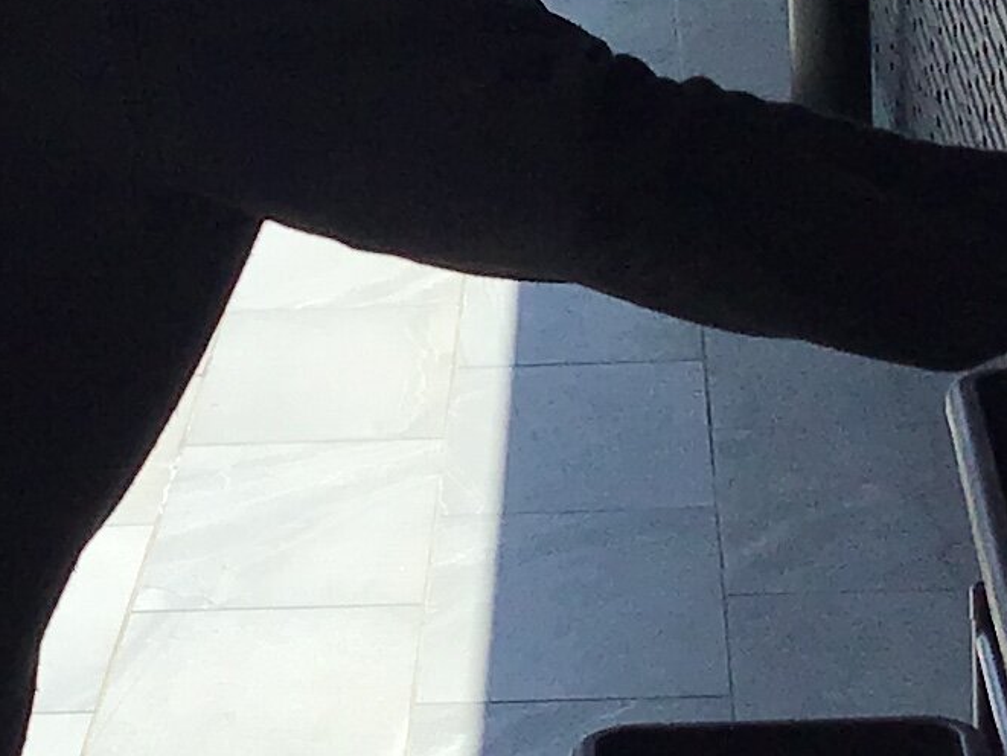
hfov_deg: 12.9
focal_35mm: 153
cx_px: 241
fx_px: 4452
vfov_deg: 9.7
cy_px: 282
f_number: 2.4
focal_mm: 3.3
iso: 25
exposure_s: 1/959
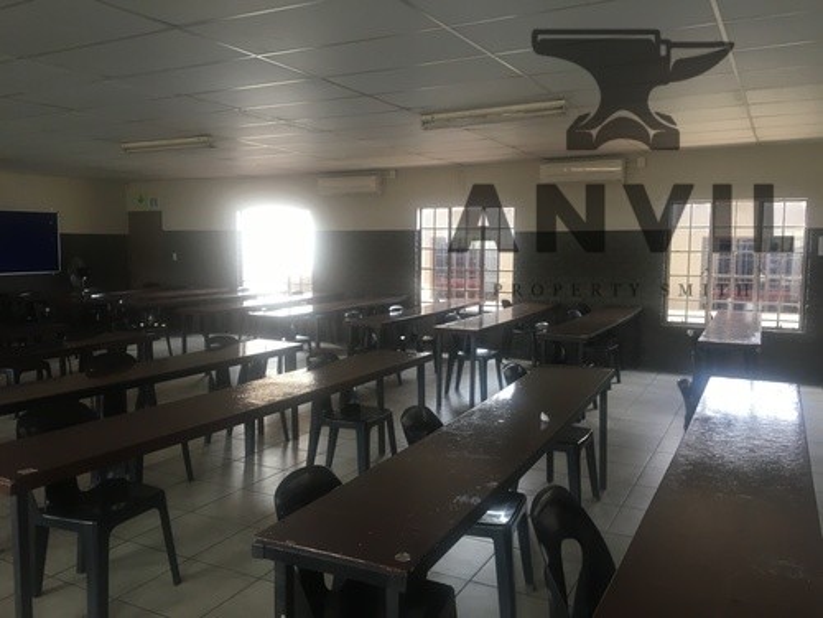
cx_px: 412
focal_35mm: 29
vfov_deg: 48.2
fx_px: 689
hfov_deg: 61.7
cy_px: 309
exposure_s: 1/33
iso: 100
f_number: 2.2
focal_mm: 4.15
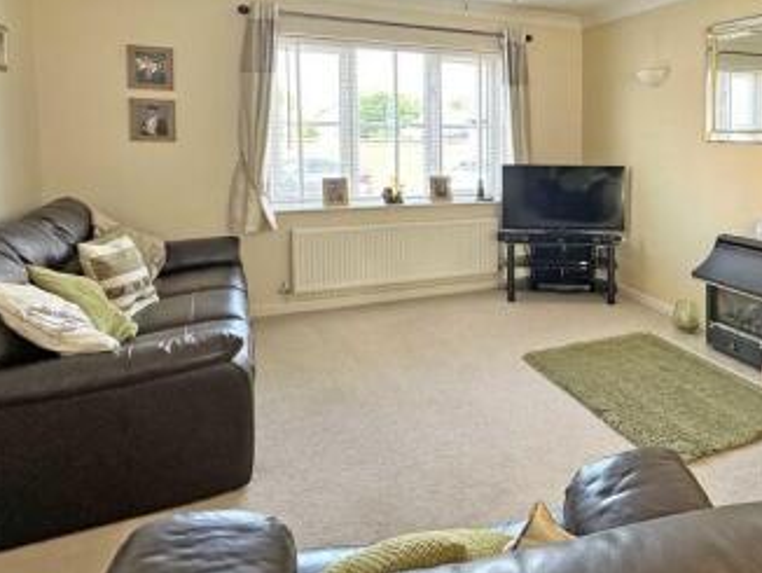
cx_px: 555
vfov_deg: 54.9
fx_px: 551
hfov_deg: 65.8
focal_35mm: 25
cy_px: 265
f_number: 2.2
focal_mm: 2.22
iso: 100
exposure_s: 1/99
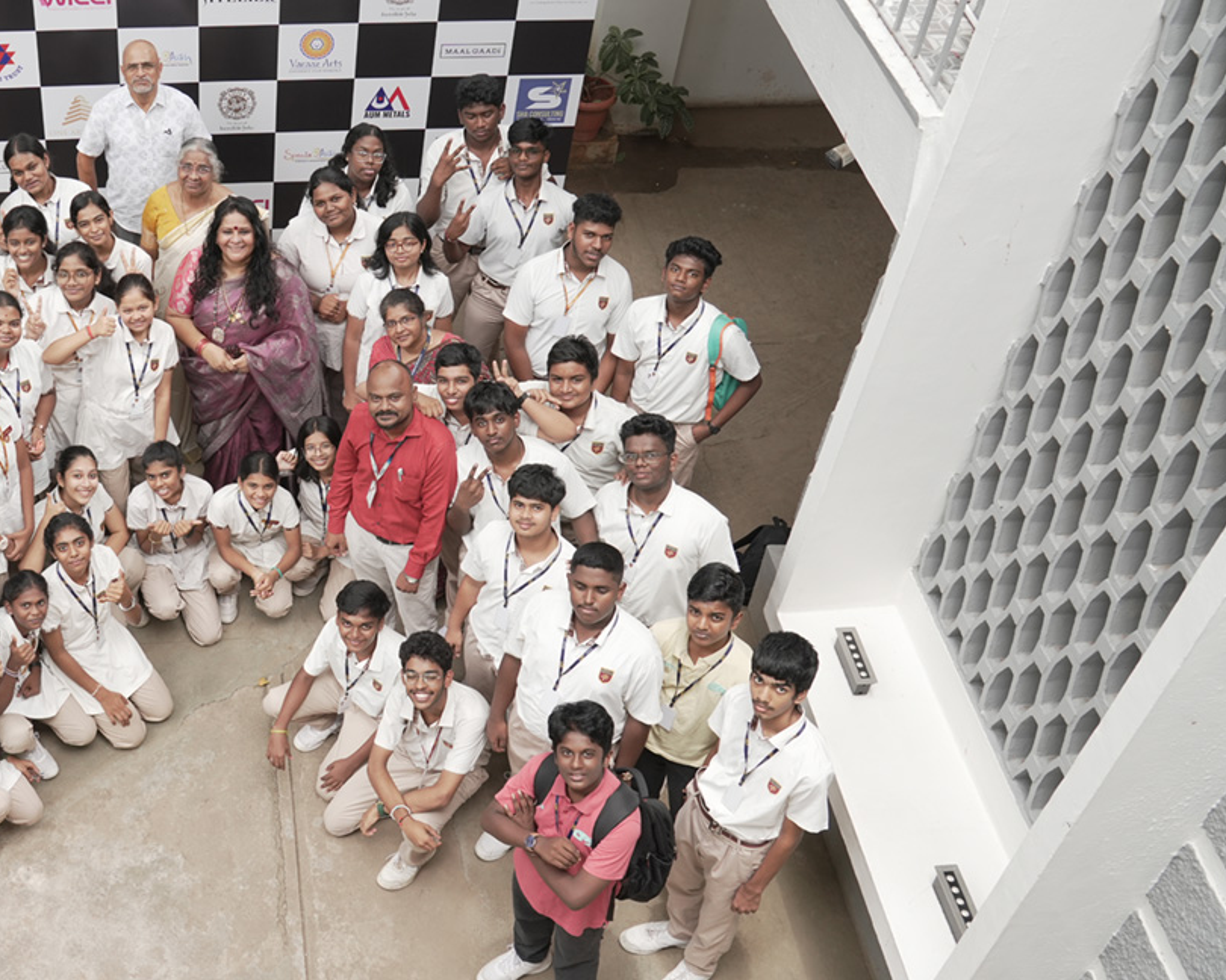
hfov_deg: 41.3
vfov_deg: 34.8
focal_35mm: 43
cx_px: 274
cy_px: 427
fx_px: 1560
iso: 500
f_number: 5.6
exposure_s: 1/200
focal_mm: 29
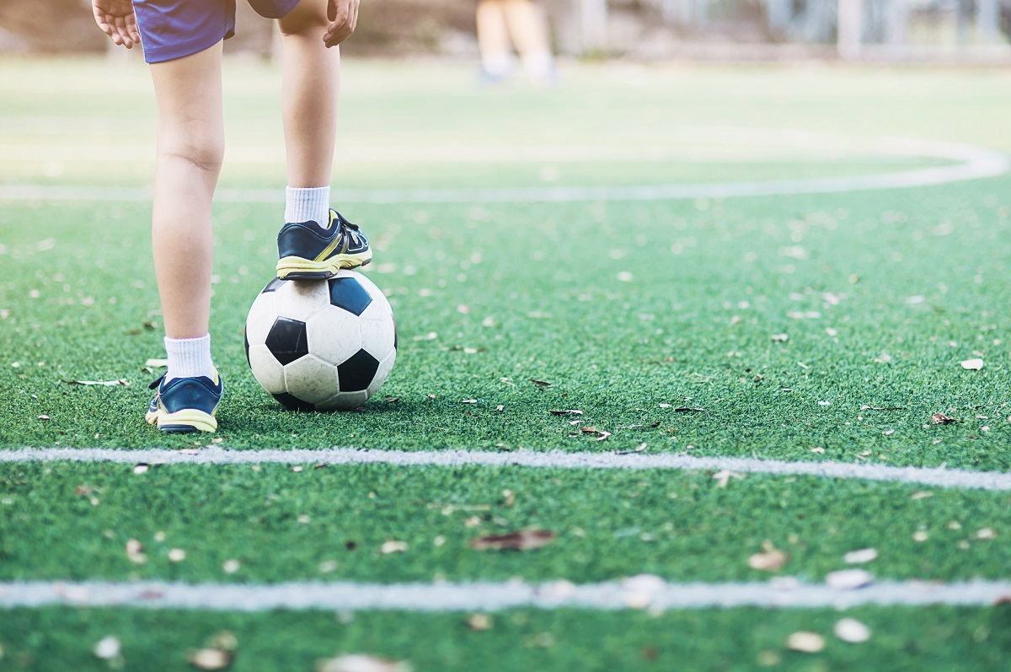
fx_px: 3576
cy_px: 336
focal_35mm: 128
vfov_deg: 10.7
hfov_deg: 16.1
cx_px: 506
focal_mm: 85
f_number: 2.2
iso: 200
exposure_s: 1/1000
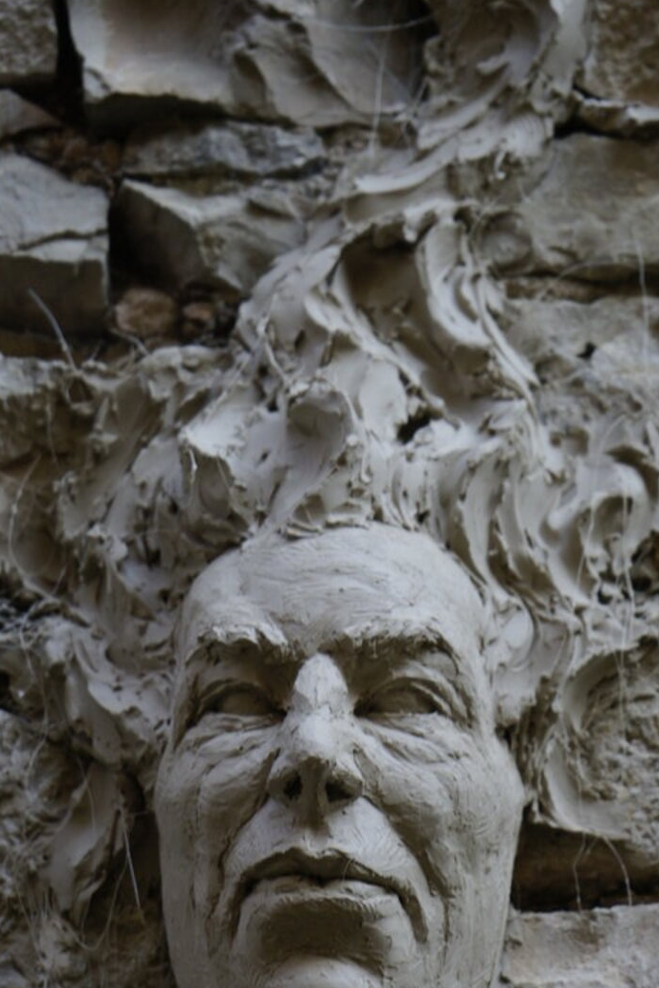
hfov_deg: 11.3
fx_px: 3322
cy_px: 815
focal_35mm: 121
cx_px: 339
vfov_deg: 16.8
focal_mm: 70
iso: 400
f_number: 5.6
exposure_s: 1/100
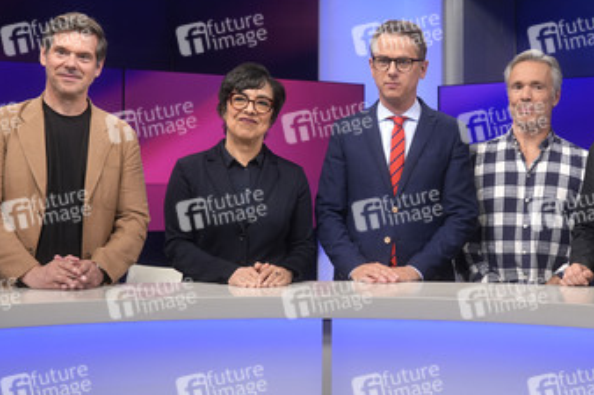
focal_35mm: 60
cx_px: 351
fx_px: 989
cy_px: 167
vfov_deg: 22.6
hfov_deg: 33.3
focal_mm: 30
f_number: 2.2
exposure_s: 1/250
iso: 640
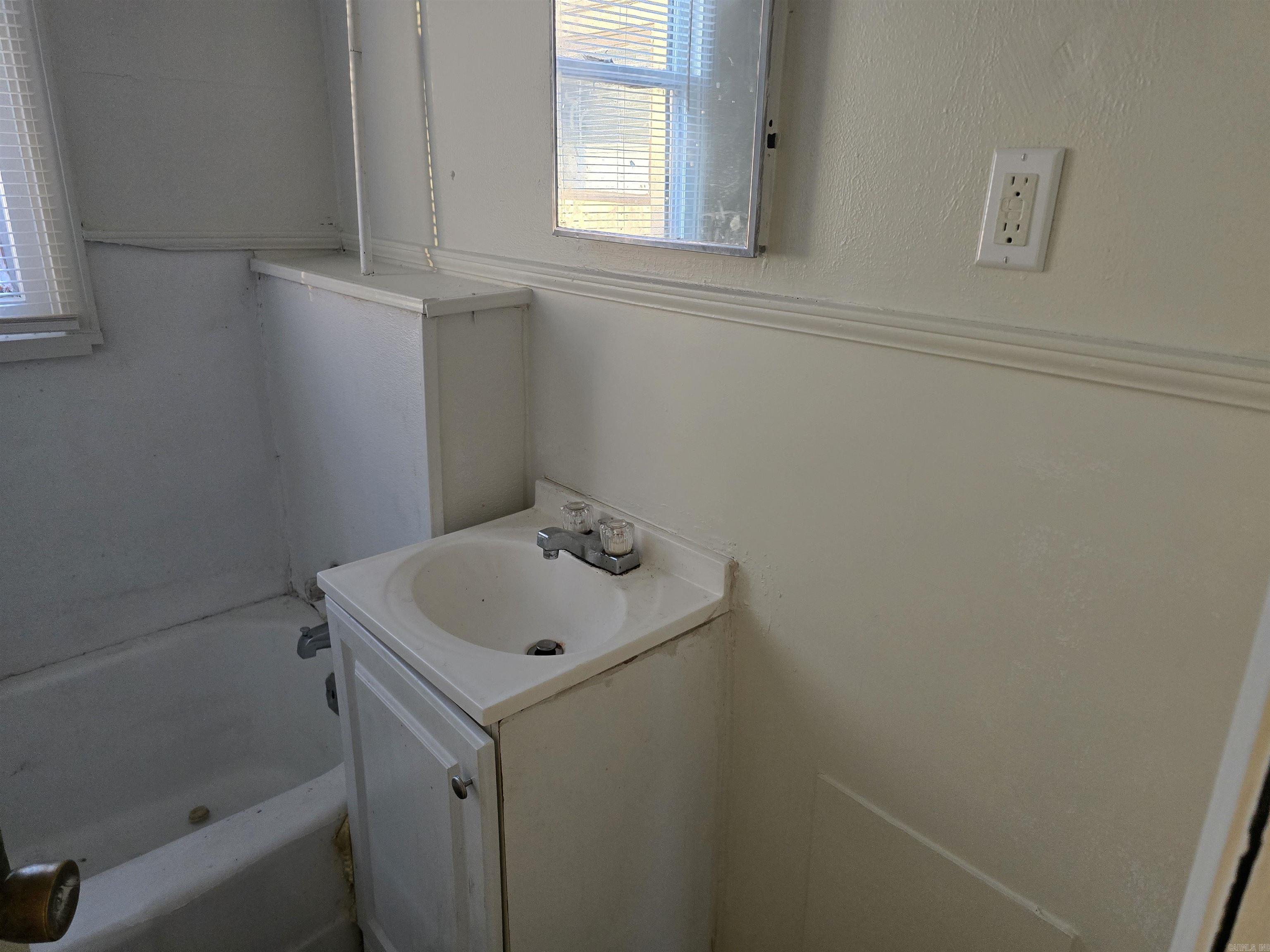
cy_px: 476
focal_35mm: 23
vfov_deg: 58.9
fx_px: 844
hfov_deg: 73.9
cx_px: 635
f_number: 1.7
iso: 500
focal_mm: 6.3
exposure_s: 1/120
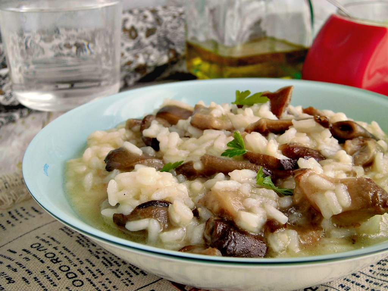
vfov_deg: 30.9
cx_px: 194
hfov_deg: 40.4
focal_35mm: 47
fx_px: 527
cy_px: 146
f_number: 3.4
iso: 100
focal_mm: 8.3
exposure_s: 1/100
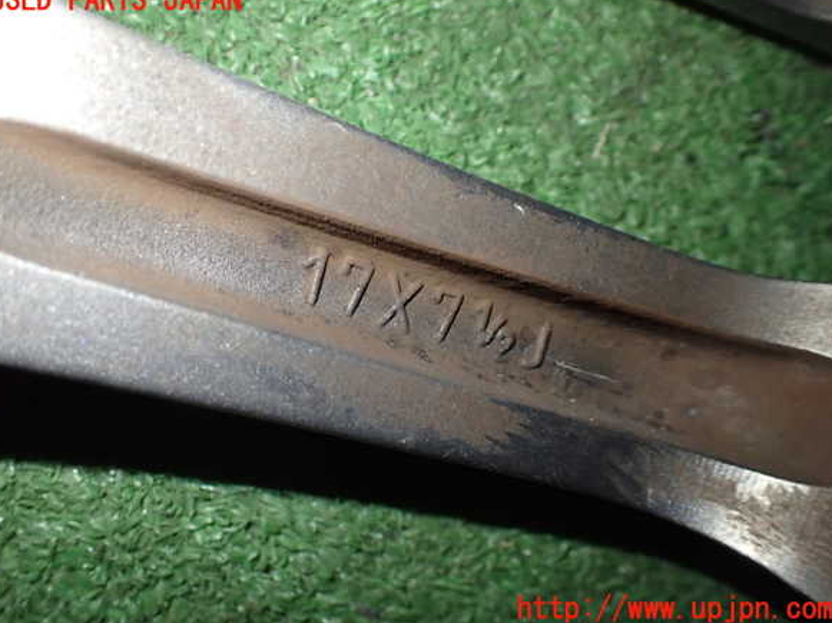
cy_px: 305
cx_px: 411
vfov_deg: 45.4
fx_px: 745
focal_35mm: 31
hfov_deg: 58.4
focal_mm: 5.4
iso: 800
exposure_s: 1/125
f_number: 2.3
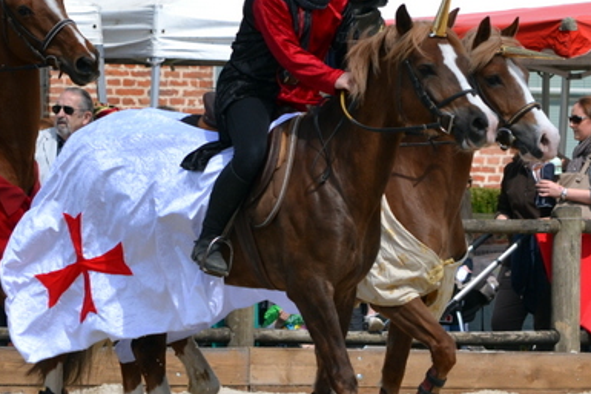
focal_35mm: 467
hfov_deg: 4.4
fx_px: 7669
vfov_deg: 2.9
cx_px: 295
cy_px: 189
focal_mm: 150
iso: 400
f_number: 7.1
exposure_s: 1/2000
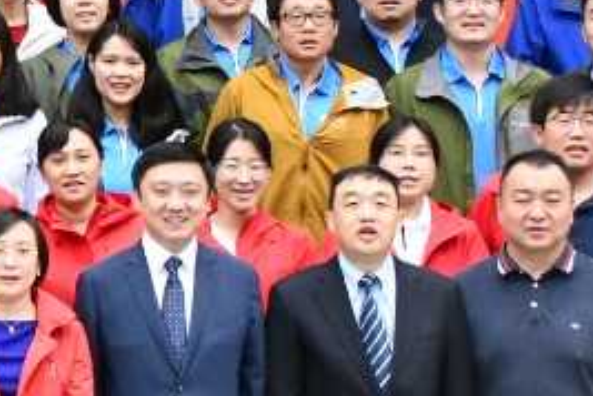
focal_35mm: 192
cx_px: -388
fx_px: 3162
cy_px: 125
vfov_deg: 7.1
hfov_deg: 10.2
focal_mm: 32
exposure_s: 1/500
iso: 2500
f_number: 11
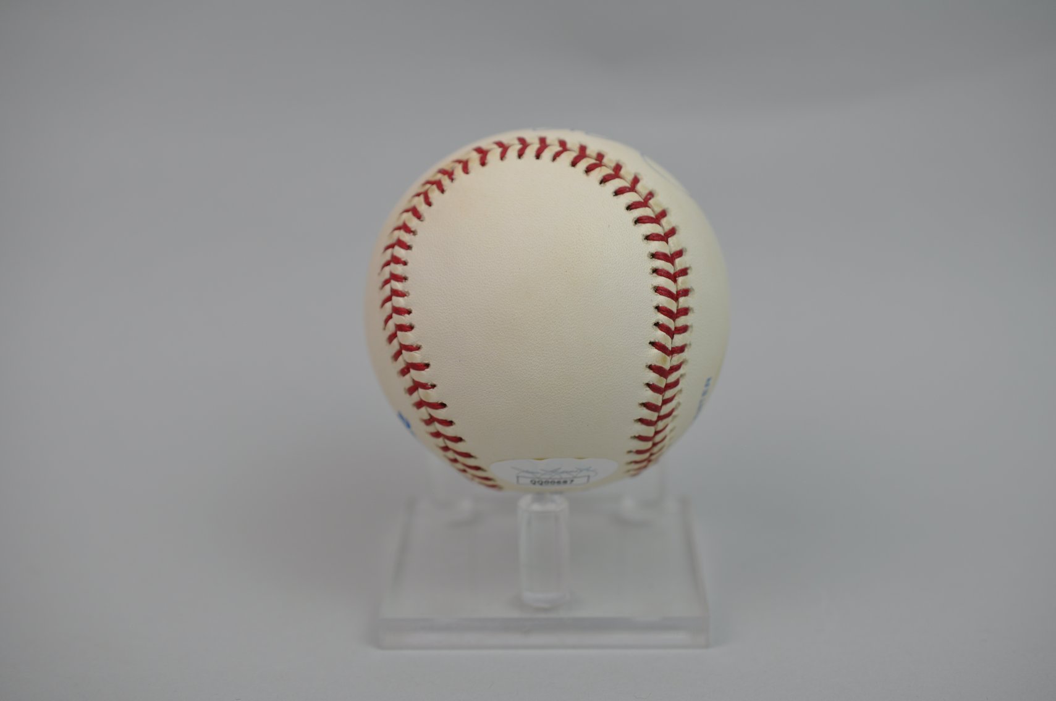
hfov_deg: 33.4
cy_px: 350
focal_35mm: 60
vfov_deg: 22.6
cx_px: 528
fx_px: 1758
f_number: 4.5
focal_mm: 40
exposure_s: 1/80
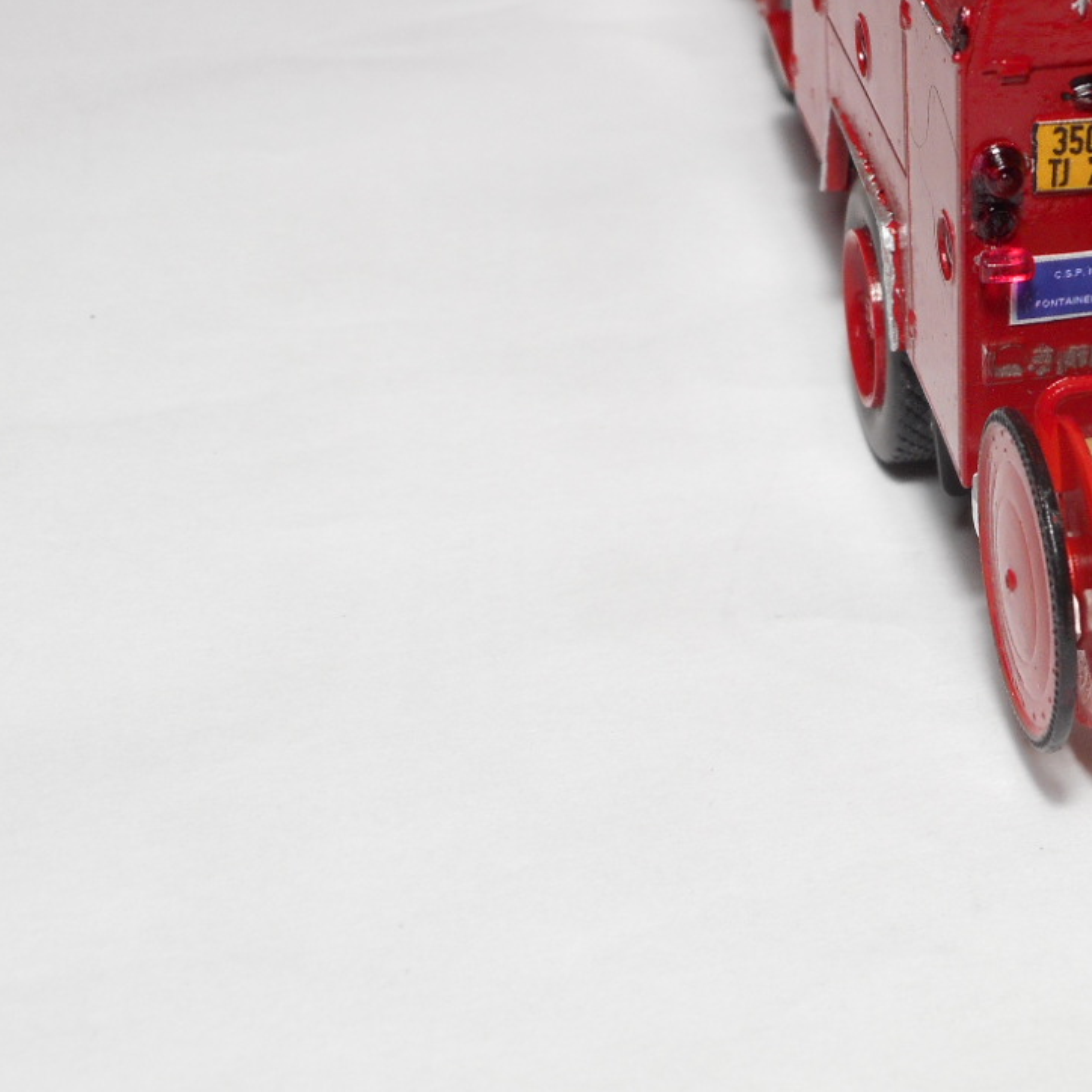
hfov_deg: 19.5
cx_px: 1142
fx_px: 3069
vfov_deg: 19.9
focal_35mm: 86
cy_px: 211
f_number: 4.7
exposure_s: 1/30
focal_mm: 7.9
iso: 110
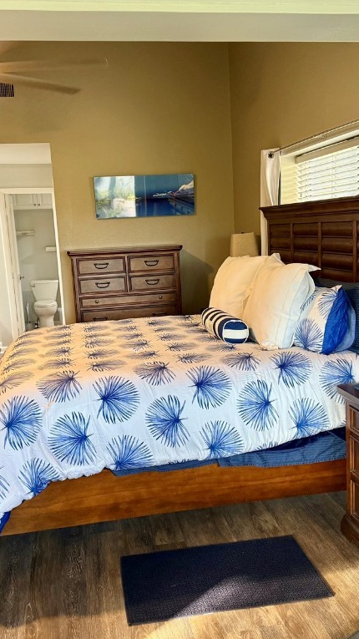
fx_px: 593
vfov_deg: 56.6
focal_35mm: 35
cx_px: 176
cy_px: 319
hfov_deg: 33.7
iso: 250
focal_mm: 6.76
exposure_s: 1/60
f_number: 1.78
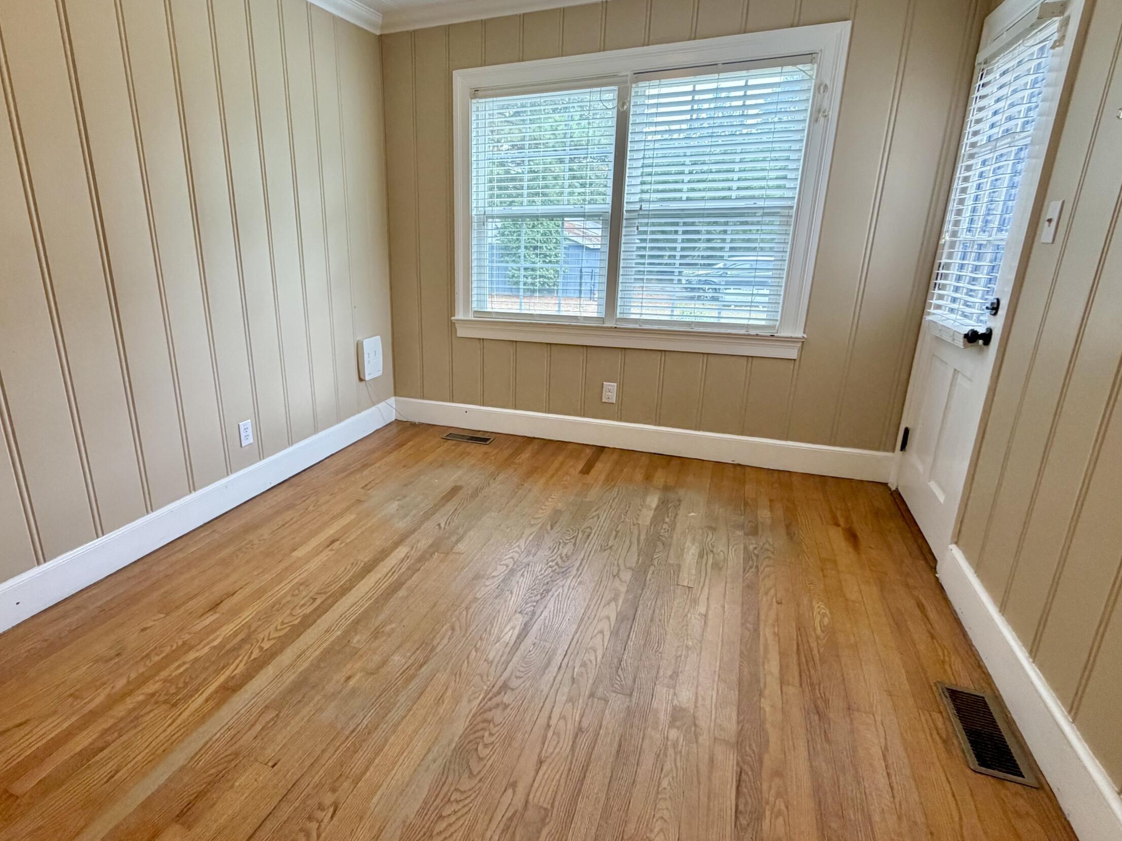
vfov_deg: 68.7
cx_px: 473
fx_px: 616
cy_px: 418
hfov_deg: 84.0
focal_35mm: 19
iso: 250
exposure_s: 1/60
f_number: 2.2
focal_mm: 2.22
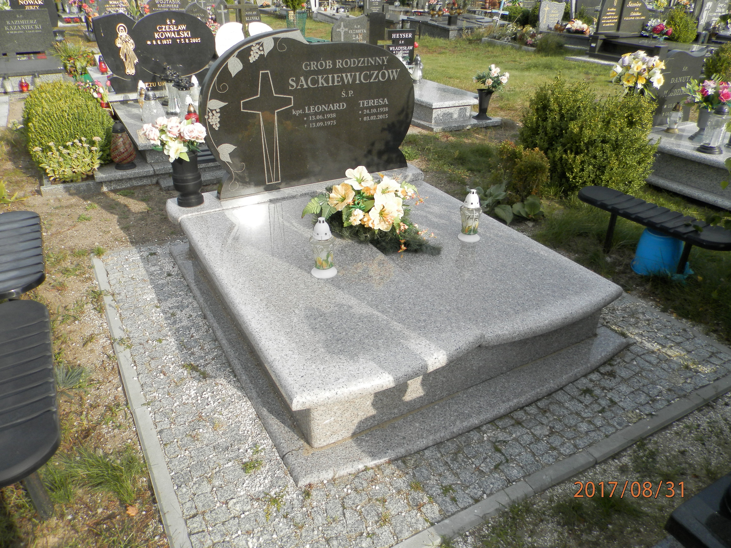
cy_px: 274
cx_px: 366
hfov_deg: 69.4
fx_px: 528
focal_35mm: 25
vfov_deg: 54.9
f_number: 3.1
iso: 80
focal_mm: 4.5
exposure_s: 1/800
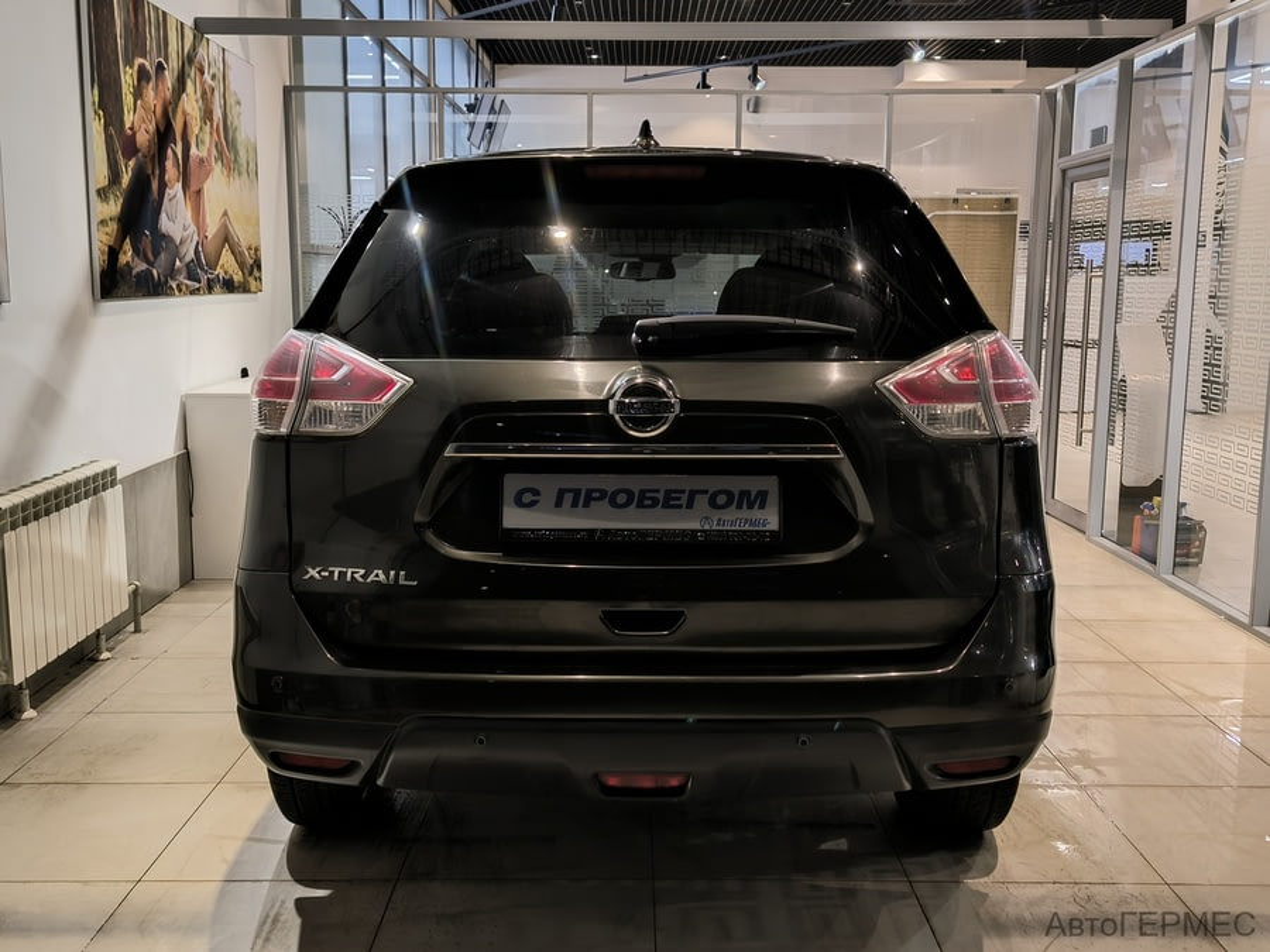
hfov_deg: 54.0
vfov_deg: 41.8
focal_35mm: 34
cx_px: 635
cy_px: 476
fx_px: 1247
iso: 250
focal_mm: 6.92
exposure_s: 1/50
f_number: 1.9
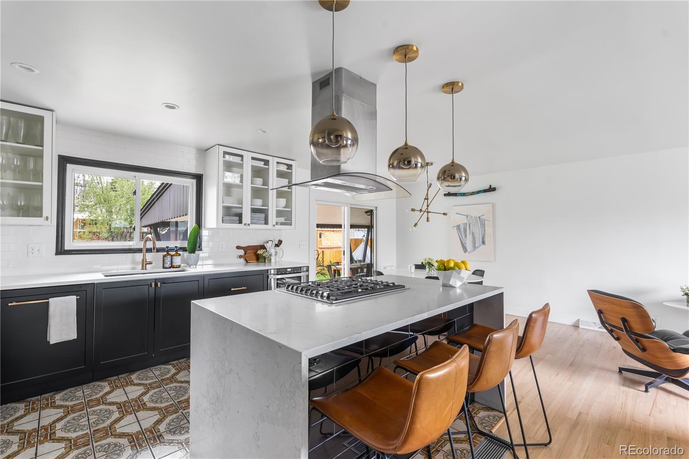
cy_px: 230
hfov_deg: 96.7
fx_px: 306
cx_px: 344
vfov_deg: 73.7
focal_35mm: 16
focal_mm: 16
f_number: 8
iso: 160
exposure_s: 1.6
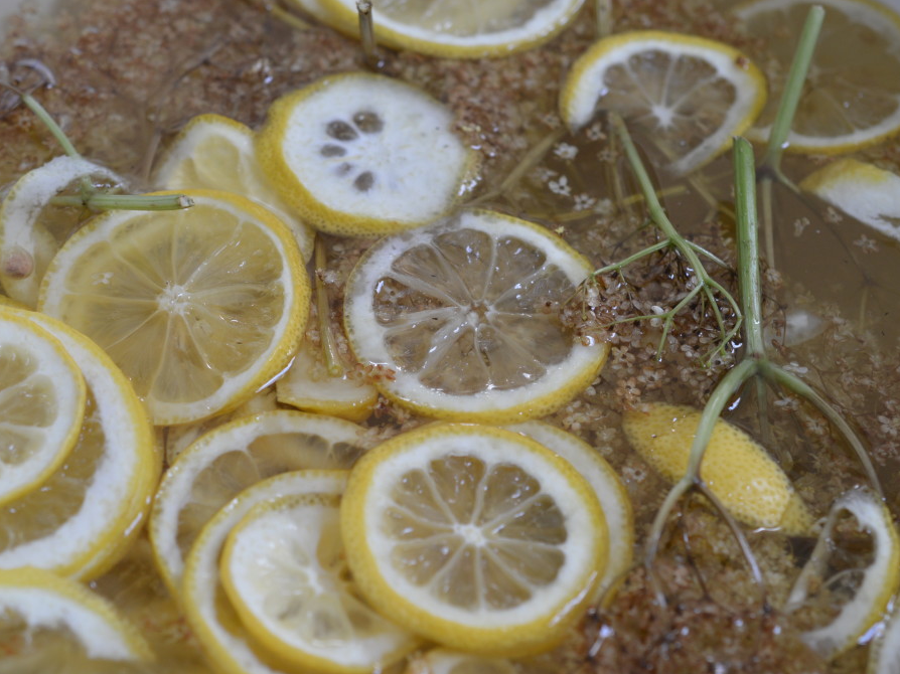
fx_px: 1716
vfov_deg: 22.2
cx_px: 436
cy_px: 333
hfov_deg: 29.4
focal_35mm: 66
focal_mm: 40
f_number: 5
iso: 400
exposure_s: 1/100
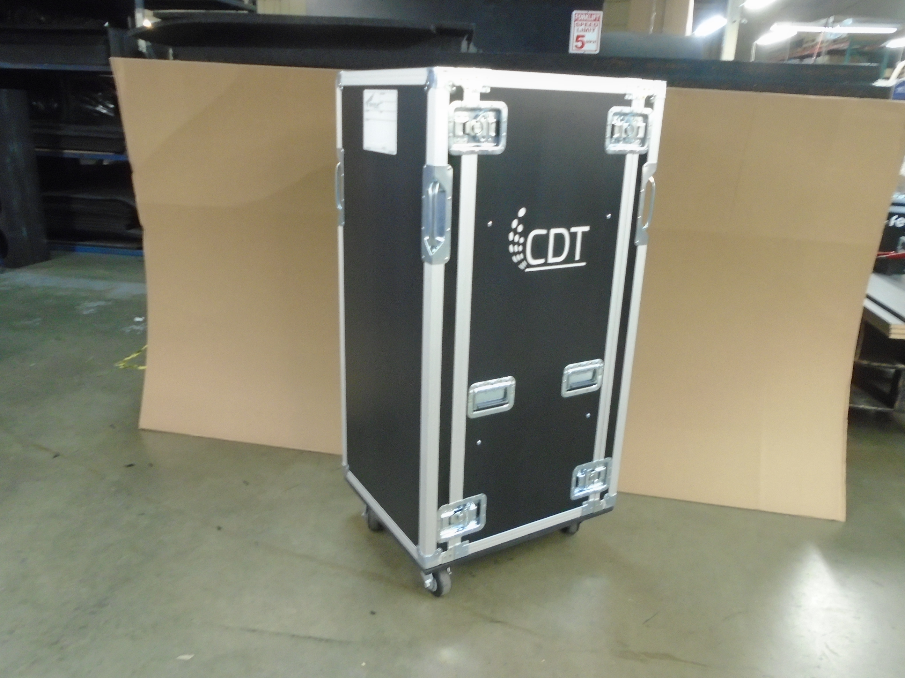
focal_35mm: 26
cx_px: 452
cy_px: 339
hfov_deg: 67.3
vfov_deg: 53.1
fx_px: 680
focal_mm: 4.6
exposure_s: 1/8
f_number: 3.2
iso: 400
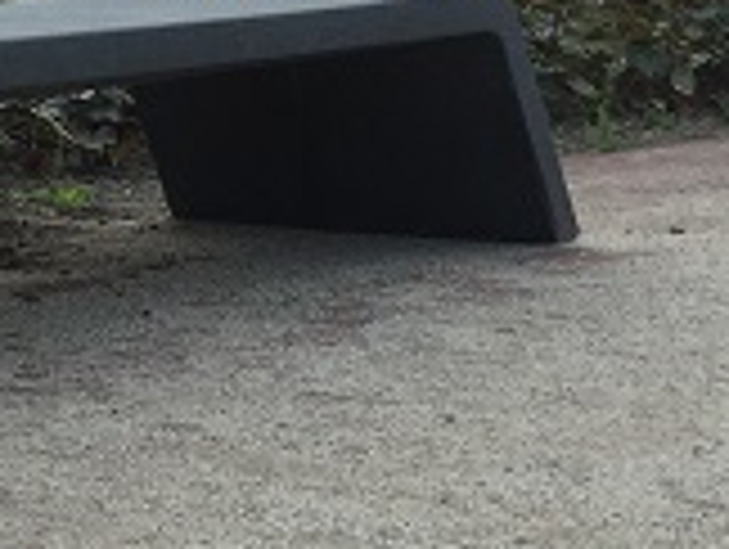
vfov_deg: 12.7
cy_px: 25
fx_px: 2447
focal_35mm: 116
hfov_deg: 14.8
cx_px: -576
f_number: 2.2
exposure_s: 1/1014
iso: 32
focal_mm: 4.15
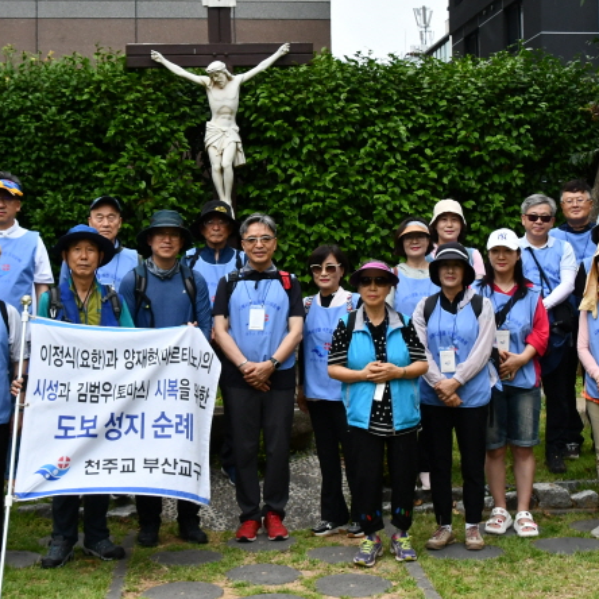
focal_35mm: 66
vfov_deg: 26.0
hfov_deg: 26.1
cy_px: 206
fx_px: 1292
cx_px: 298
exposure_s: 1/400
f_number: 10
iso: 800
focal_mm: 22
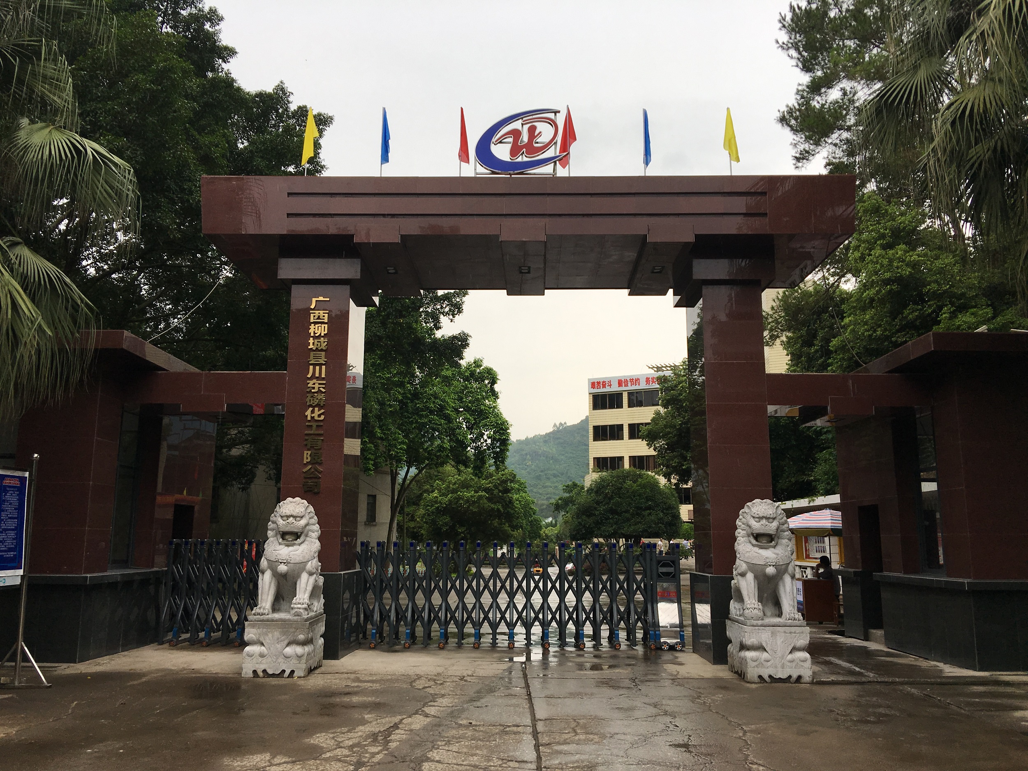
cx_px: 514
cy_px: 386
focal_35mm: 29
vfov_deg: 48.2
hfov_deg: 61.7
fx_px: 861
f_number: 2.2
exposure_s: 1/345
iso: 25
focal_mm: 4.15
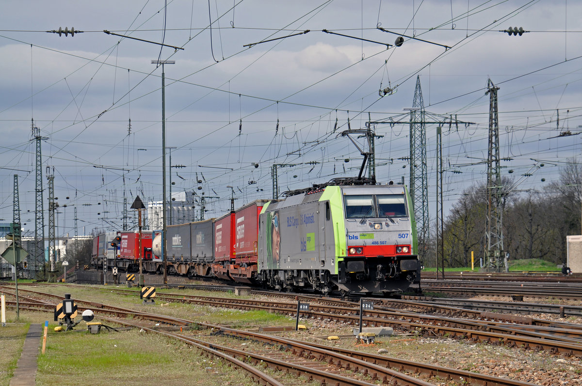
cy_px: 193
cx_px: 291
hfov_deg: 19.5
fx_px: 1695
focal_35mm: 105
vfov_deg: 13.0
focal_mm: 70
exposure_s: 1/1000
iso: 200
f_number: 5.6
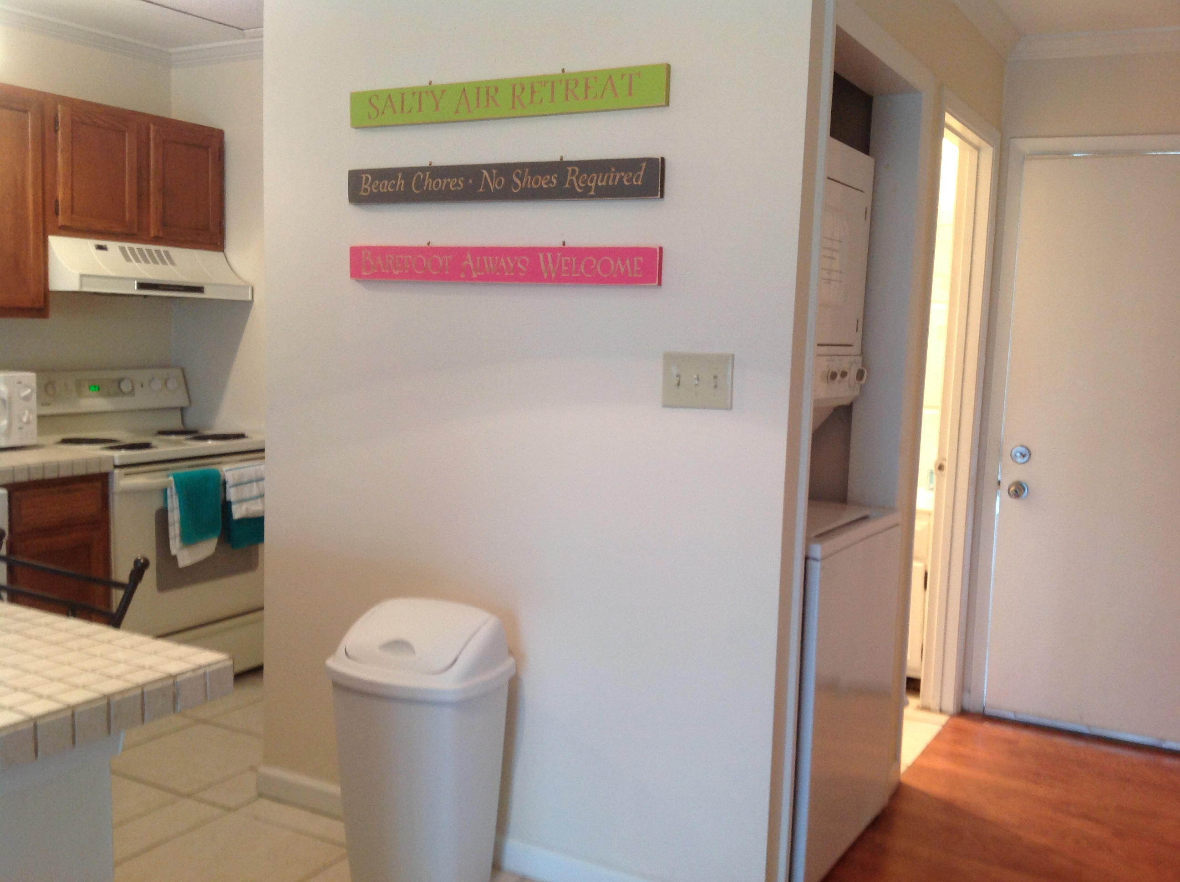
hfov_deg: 52.7
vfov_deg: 40.6
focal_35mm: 35
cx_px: 590
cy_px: 441
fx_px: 1191
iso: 100
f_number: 2.4
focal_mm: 4.28
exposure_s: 1/15
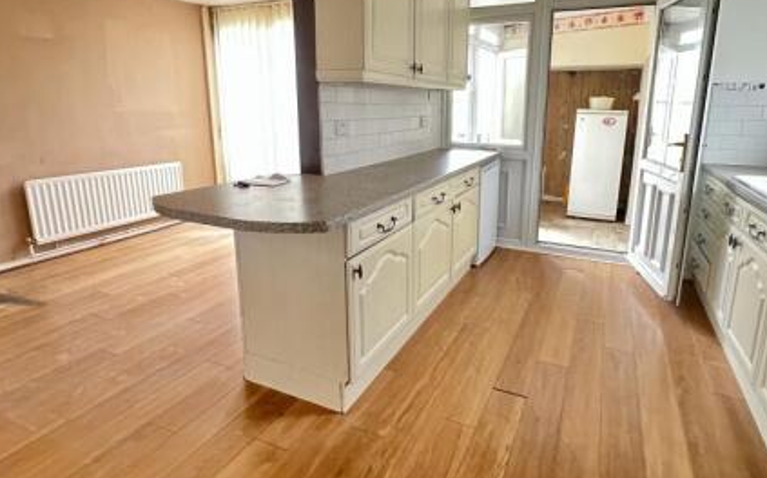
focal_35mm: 19
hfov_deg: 87.7
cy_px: 195
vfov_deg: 61.7
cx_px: 423
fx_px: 397
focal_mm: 1.57
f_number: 1.8
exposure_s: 1/60
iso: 800
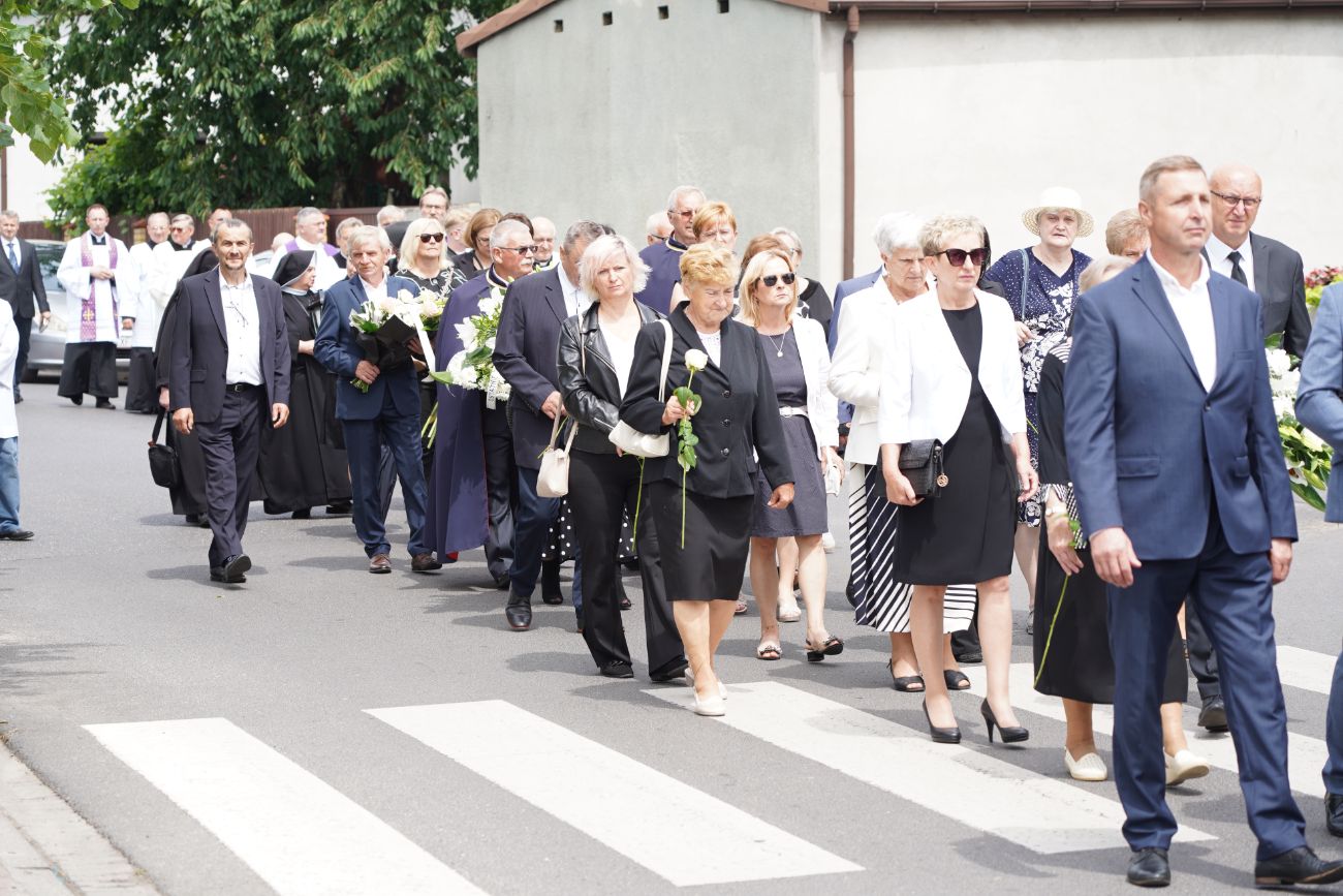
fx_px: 3917
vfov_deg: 13.0
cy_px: 448
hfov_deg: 19.5
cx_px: 672
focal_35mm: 105
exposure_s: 1/200
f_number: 5
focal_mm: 105
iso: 100
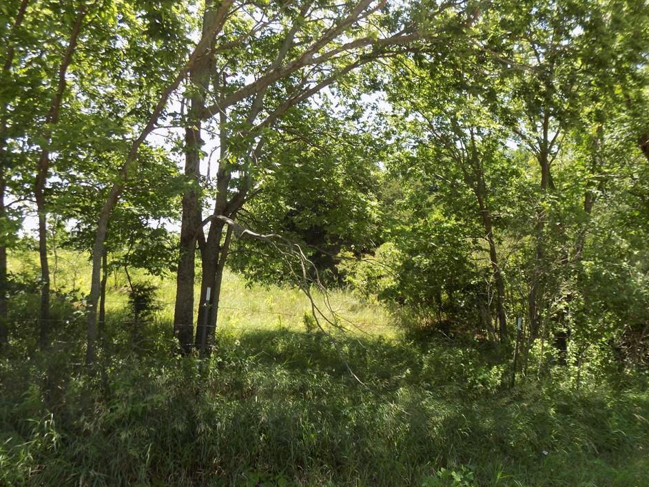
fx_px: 469
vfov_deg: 54.9
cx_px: 336
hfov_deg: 69.4
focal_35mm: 25
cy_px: 237
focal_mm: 4
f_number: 3.1
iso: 80
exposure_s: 1/250
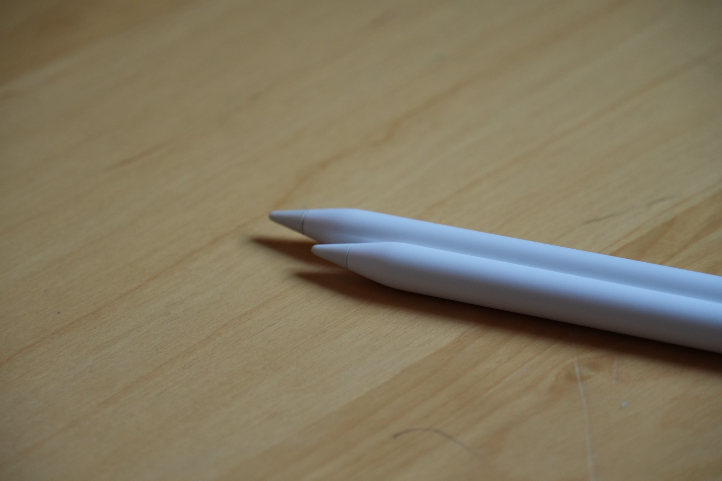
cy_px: 240
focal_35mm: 144
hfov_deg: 14.3
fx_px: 2888
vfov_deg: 9.5
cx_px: 361
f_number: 5.6
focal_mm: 96
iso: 1000
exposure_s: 1/160
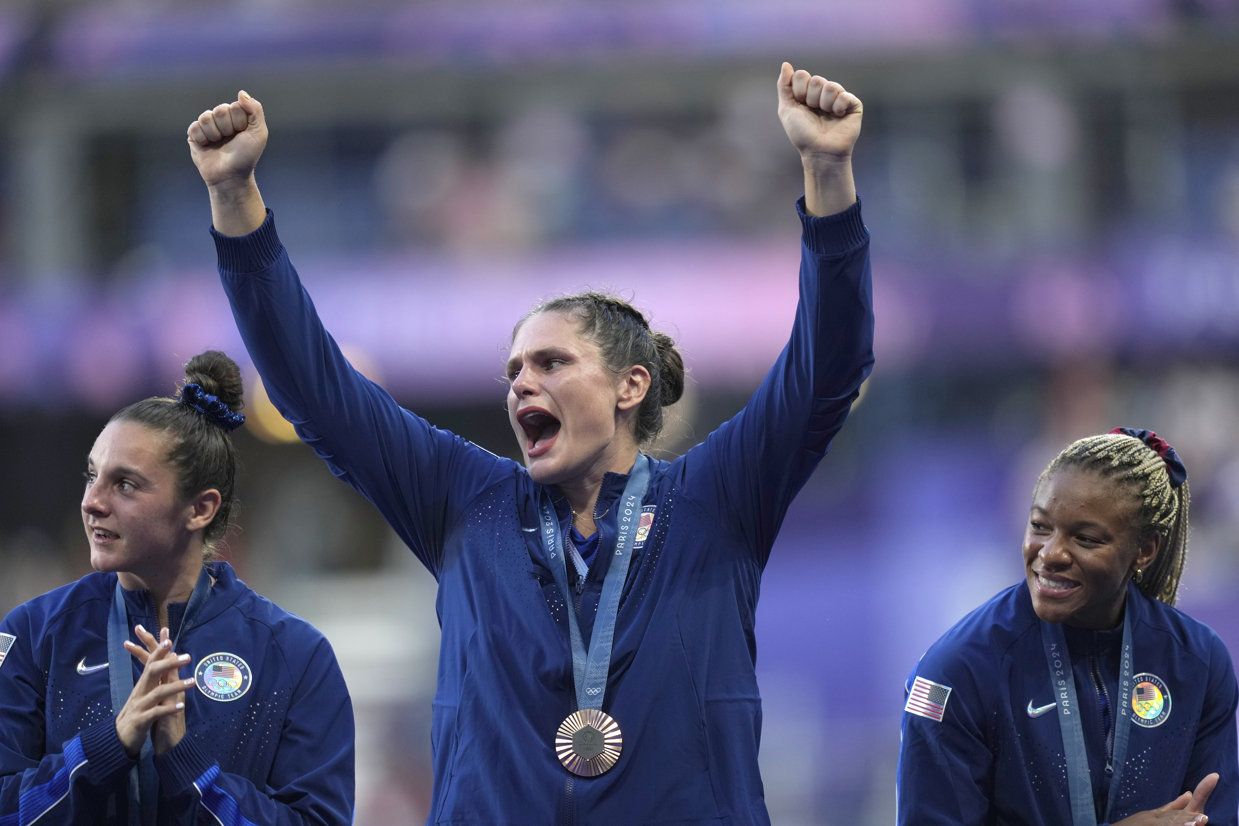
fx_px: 13766
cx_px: 620
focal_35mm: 400
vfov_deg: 3.4
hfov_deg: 5.2
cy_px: 413
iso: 640
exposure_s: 1/1000
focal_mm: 400
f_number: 2.8
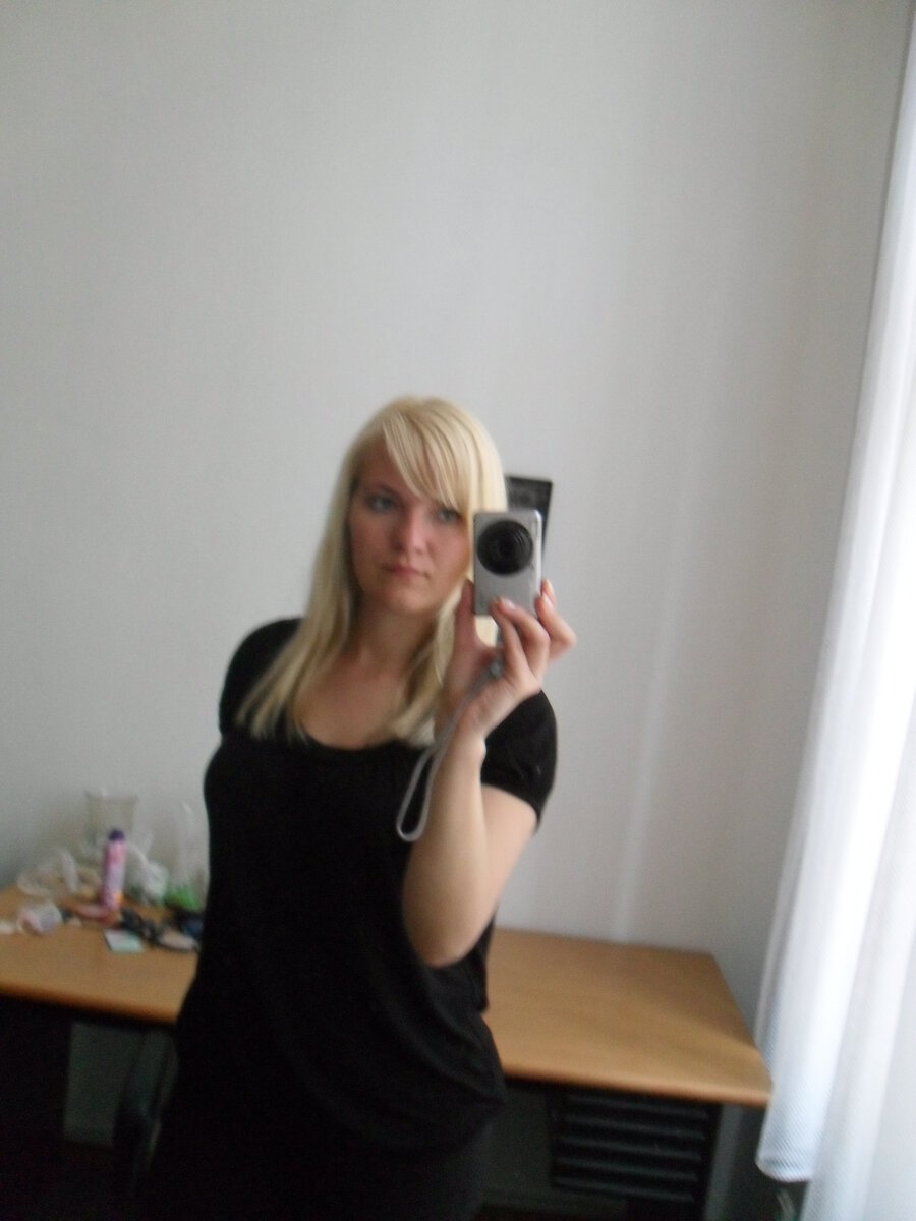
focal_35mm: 35
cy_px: 610
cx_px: 458
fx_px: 1235
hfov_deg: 40.7
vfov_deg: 52.6
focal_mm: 6.2
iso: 400
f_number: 2.8
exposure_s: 1/30
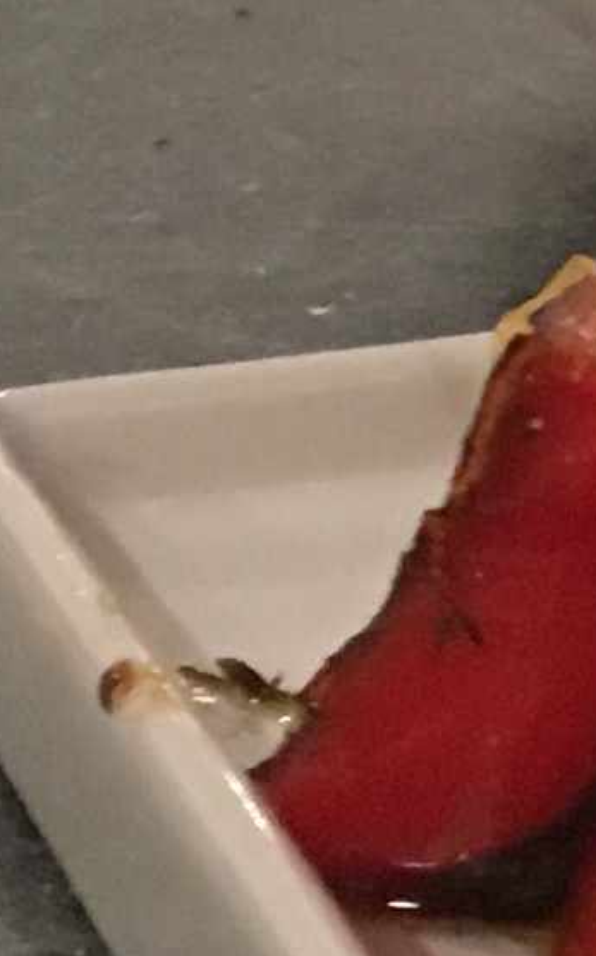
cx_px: 2049
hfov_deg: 5.4
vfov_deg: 9.4
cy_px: 659
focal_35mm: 223
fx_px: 5801
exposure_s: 1/17
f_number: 2.2
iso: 200
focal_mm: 4.15
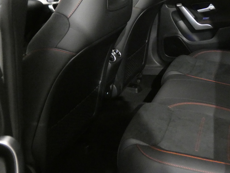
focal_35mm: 48
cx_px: 153
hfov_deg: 39.2
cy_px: 49
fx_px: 319
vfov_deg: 29.9
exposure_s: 1/15
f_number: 3.3
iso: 1600
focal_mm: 5.3
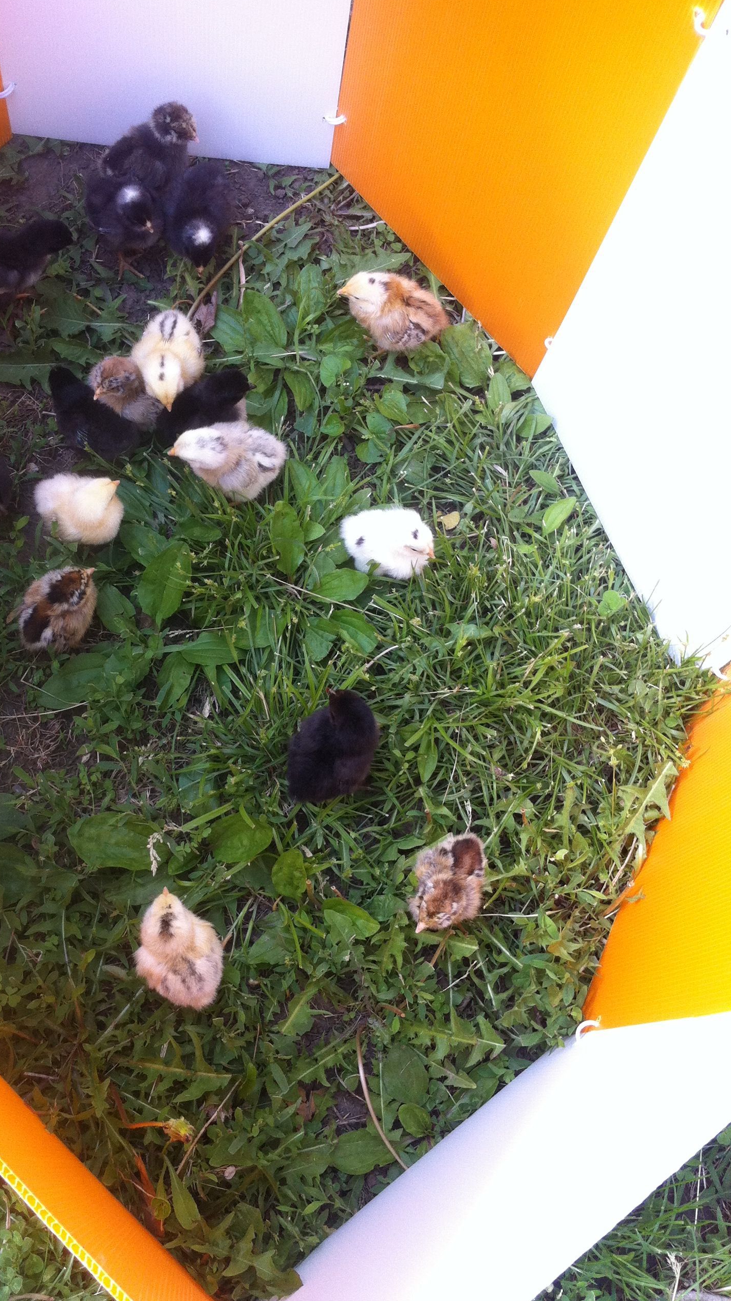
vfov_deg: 51.6
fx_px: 1344
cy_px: 659
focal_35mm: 39
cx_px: 271
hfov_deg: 30.3
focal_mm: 3.85
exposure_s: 1/120
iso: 100
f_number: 2.8
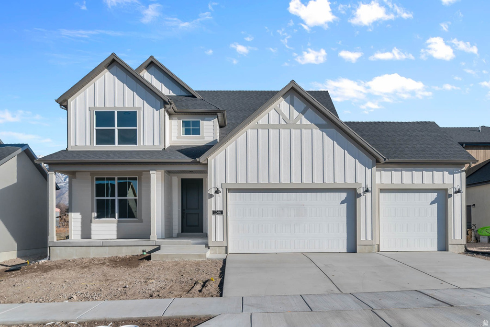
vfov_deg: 43.6
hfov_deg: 61.9
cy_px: 164
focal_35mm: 30
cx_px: 245
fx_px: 408
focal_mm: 30
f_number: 8
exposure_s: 1/250
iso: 320
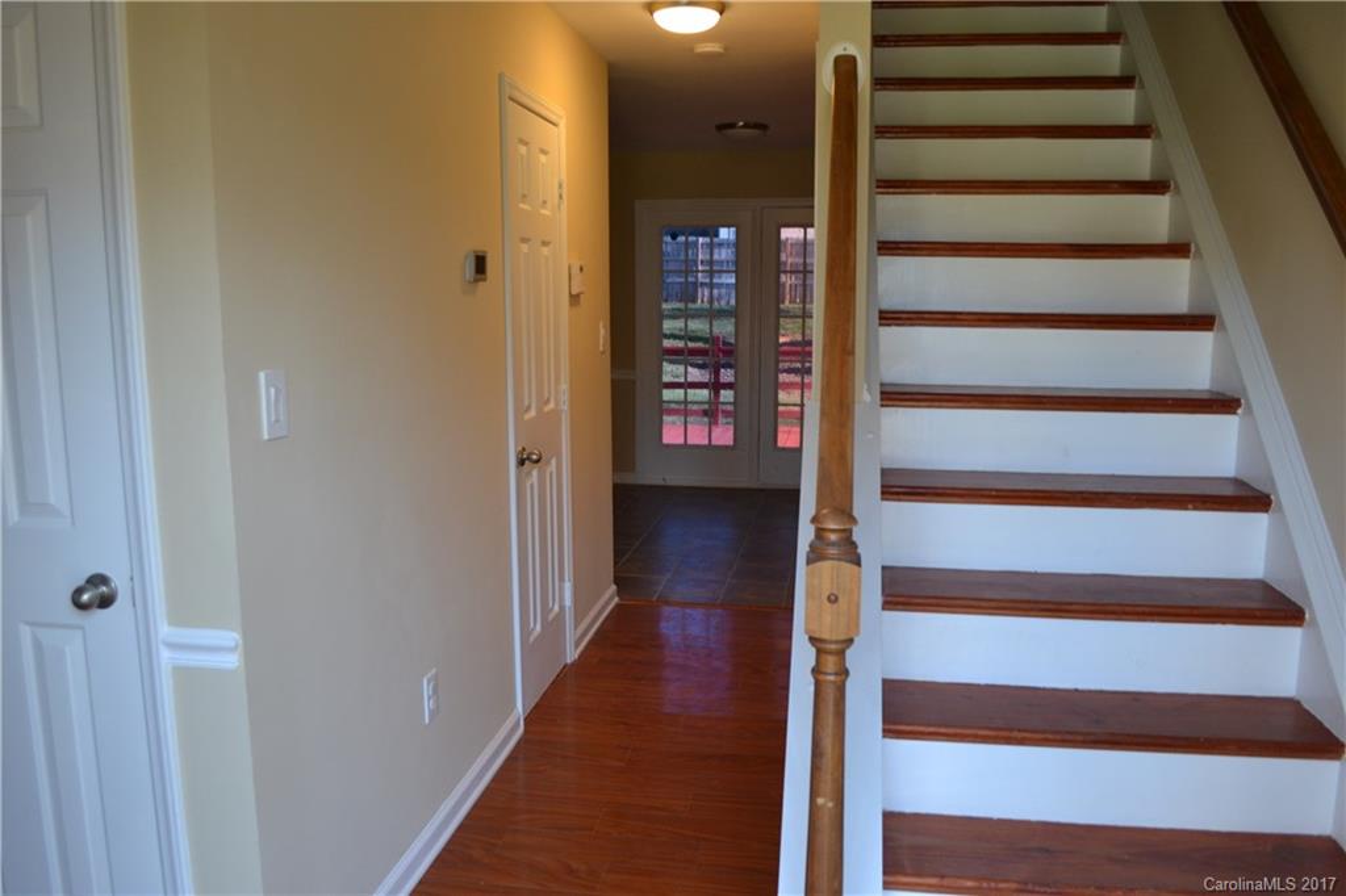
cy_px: 448
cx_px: 673
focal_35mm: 27
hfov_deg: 67.4
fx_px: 1009
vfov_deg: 47.9
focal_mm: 18
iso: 400
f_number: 4
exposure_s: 1/60
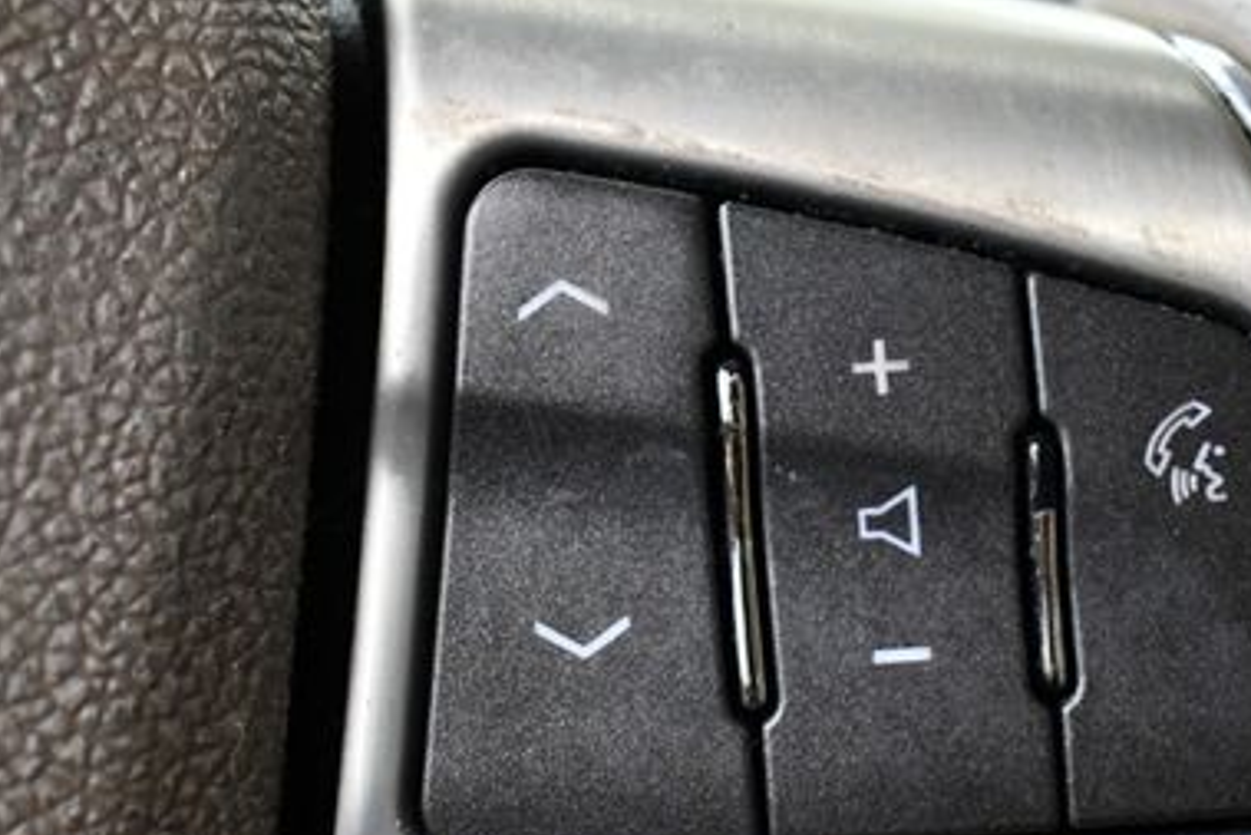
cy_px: 429
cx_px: 819
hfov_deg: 28.3
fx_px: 2468
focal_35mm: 71
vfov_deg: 19.2
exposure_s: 1/100
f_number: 3.8
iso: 3200
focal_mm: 21
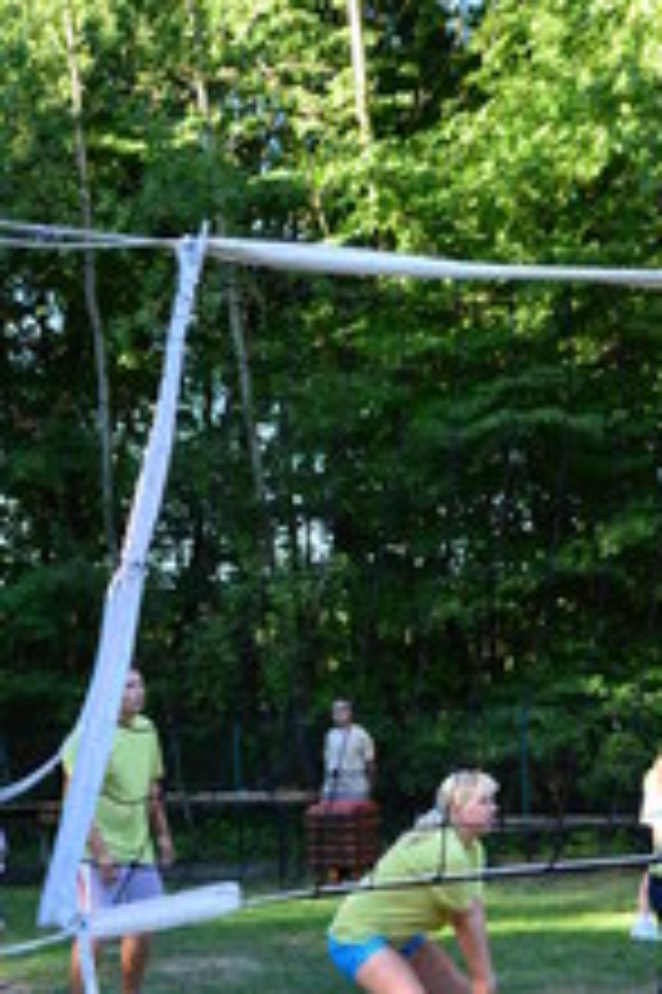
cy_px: 828
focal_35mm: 71
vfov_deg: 27.7
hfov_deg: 18.7
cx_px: 29
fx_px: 1965
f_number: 6.3
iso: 1600
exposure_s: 1/640
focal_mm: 21
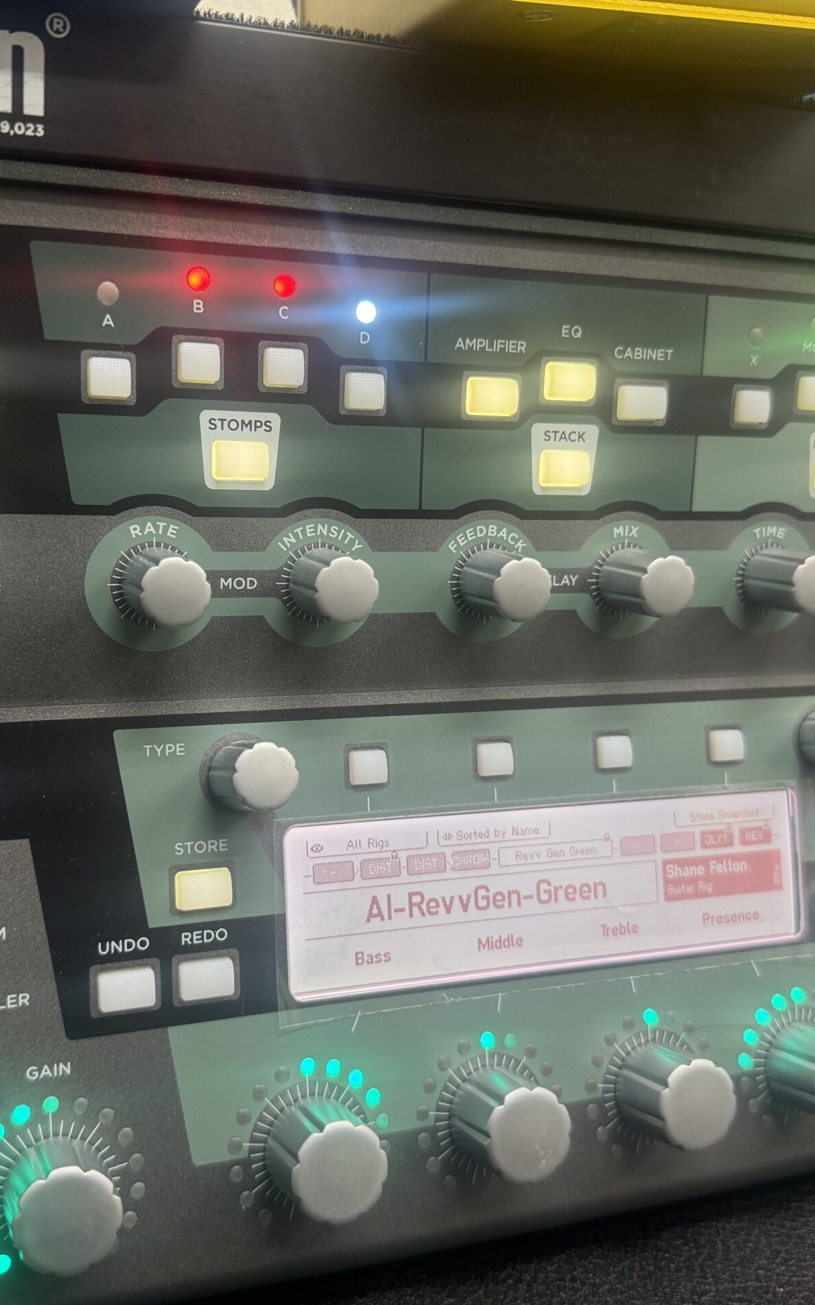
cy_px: 653
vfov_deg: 56.7
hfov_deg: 37.2
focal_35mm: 34
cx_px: 356
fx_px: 1208
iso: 160
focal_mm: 6.76
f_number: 1.78
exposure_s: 1/50
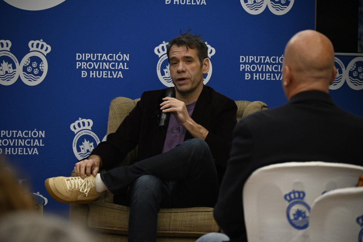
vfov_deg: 6.1
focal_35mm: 225
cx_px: 182
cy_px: 121
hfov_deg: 9.1
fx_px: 2269
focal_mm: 150
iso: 5000
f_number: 5.3
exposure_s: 1/200
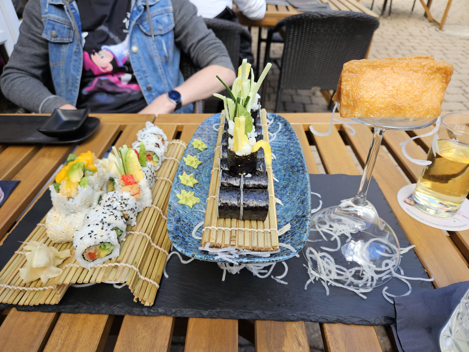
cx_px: 234
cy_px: 176
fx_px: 312
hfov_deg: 73.9
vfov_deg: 58.9
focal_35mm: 23
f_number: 1.8
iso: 50
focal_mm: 5.4
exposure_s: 1/180
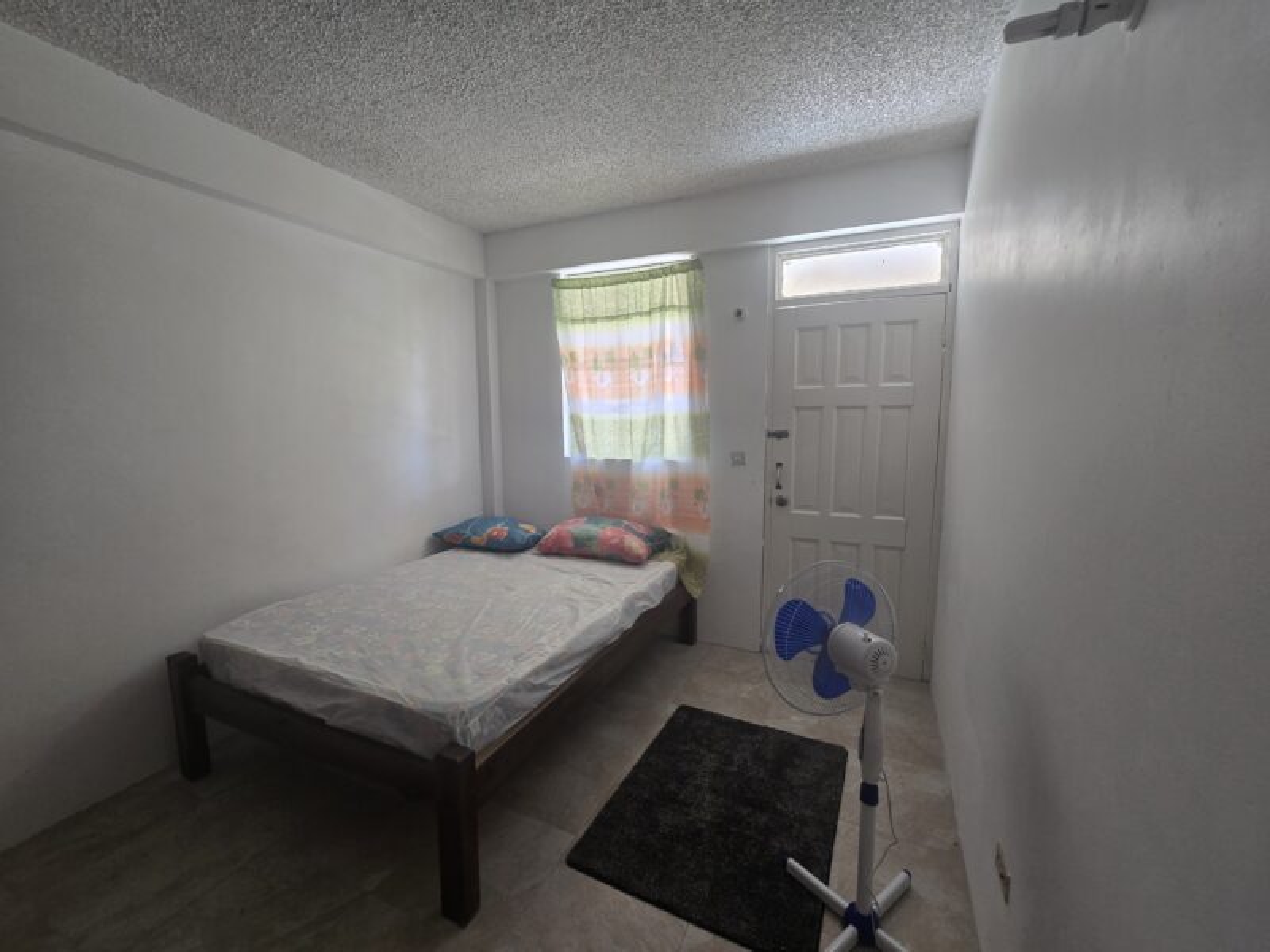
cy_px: 476
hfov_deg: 106.2
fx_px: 477
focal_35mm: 13
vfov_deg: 89.9
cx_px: 635
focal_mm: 2.2
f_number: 2.2
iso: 125
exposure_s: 1/50
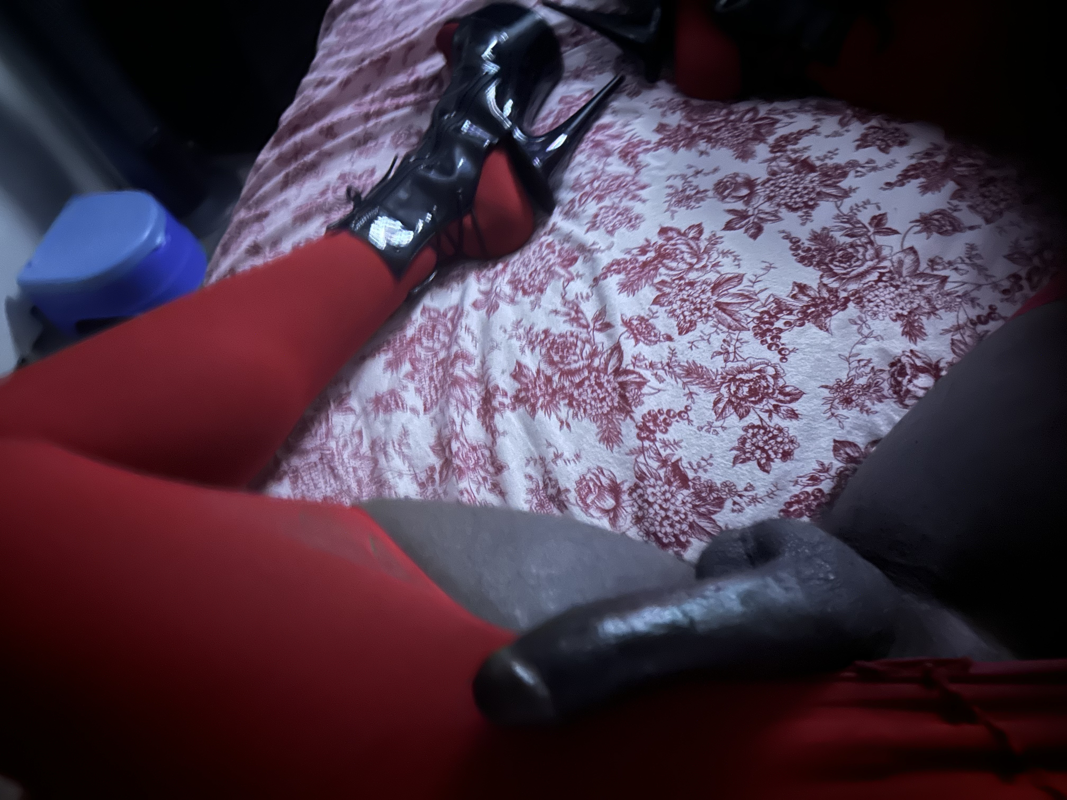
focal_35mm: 24
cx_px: 534
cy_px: 400
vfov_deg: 56.8
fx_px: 740
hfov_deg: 71.6
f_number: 1.78
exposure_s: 1/2
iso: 2500
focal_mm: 6.86
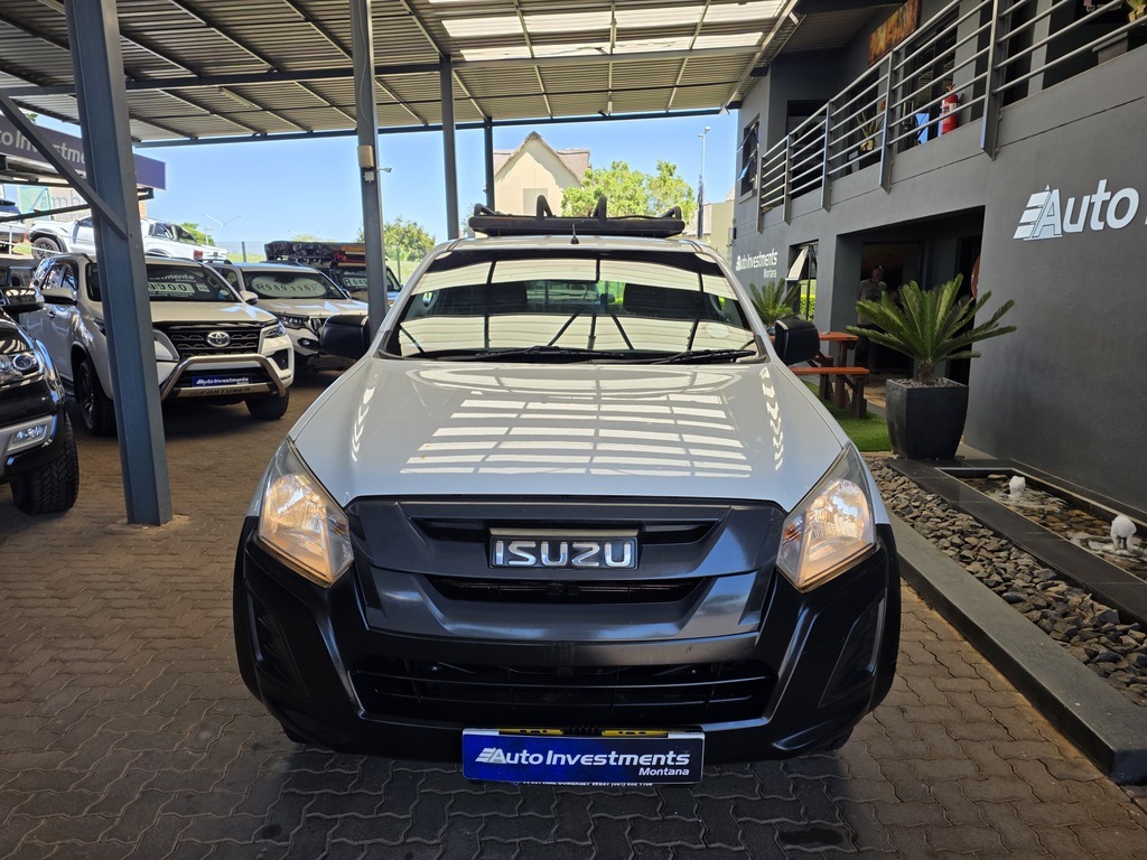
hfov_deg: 73.9
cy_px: 430
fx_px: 762
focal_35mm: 23
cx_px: 574
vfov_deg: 58.9
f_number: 1.7
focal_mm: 6.25
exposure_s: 1/1465
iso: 80
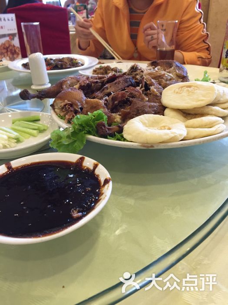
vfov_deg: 61.7
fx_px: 255
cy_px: 152
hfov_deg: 48.2
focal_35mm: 29
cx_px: 114
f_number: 2.2
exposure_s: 1/33
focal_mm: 4.15
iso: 125
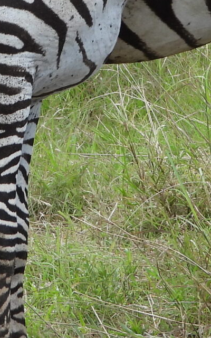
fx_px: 3781
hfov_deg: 3.2
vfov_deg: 5.1
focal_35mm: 411
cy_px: -3
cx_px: -109
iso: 100
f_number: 3.5
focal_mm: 17.5
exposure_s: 1/400
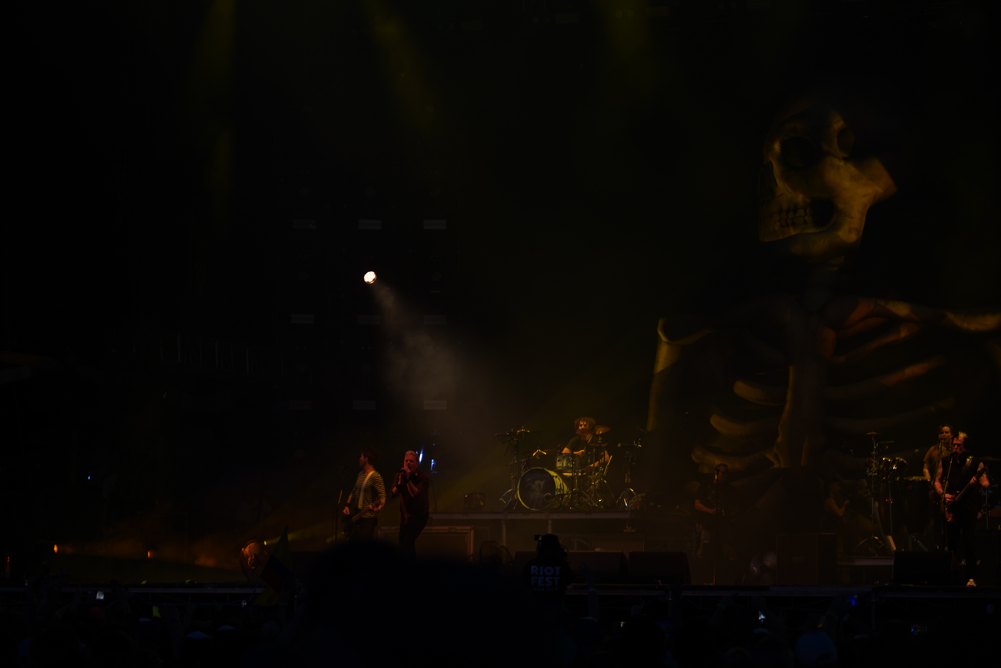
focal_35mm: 105
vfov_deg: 13.0
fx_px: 2919
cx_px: 500
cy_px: 334
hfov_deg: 19.5
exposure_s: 1/125
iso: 400
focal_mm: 105
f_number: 4
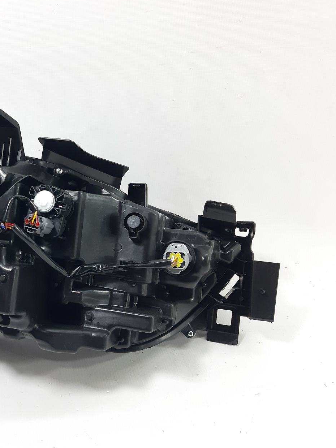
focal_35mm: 37
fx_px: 479
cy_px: 225
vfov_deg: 50.1
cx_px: 35
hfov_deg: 36.3
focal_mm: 3.93
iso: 80
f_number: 1.7
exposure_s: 1/50
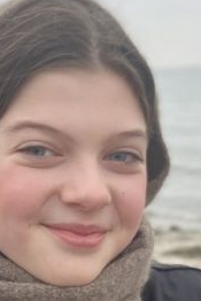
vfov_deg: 26.4
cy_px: 219
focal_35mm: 76
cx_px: 36
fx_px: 636
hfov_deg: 17.8
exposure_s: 1/121
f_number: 2.2
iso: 50
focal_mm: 2.87
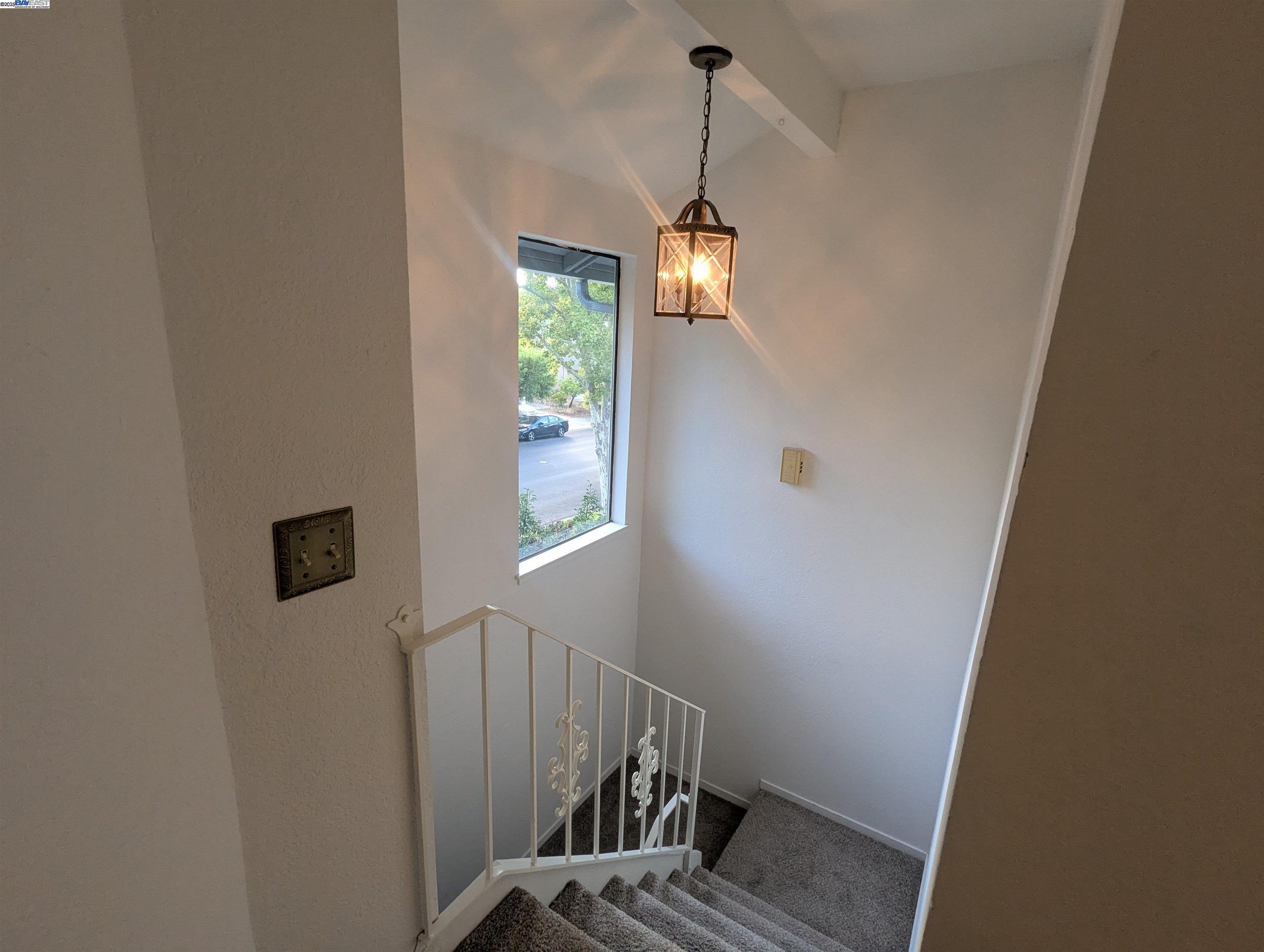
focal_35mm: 16
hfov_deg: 94.4
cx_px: 632
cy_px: 476
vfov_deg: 78.2
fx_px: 585
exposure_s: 1/120
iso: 112
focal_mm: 2.35
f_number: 2.2
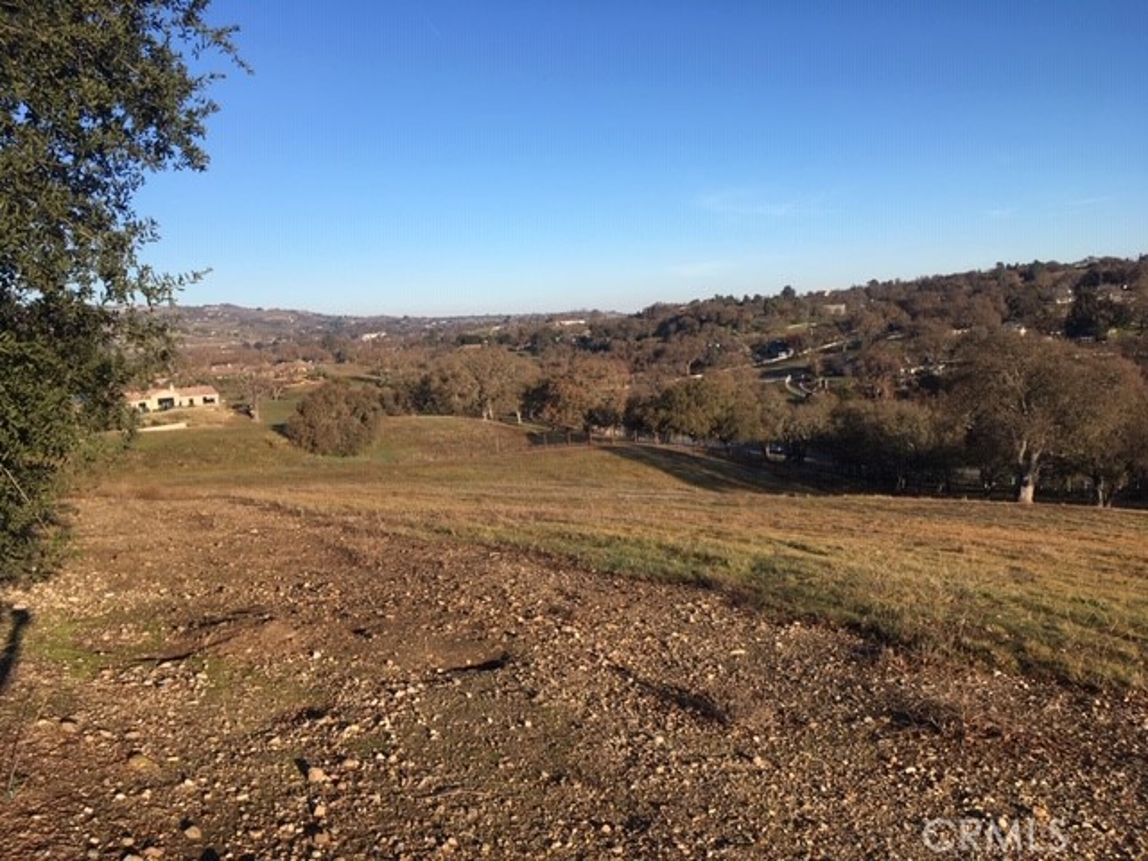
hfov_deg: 61.7
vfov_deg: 48.2
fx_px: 962
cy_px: 430
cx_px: 574
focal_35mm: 29
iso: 25
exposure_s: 1/1282
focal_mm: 4.15
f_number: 2.2
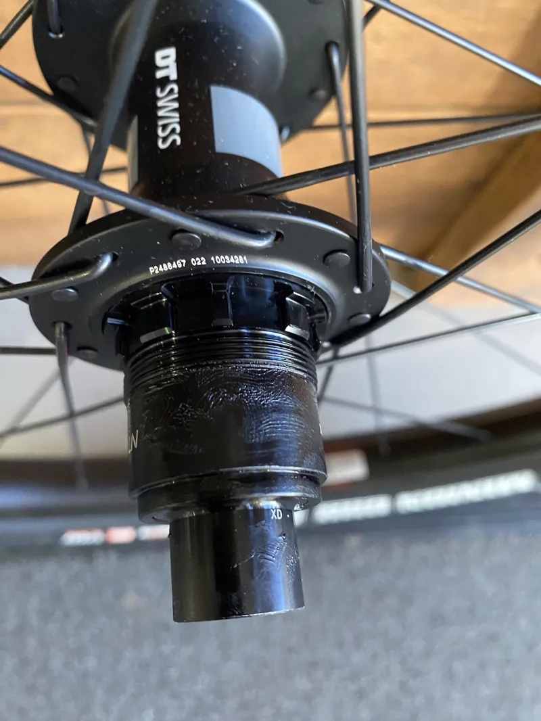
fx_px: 521
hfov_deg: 54.9
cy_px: 360
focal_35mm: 25
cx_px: 270
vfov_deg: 69.4
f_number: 1.8
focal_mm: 4.25
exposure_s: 1/50
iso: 500
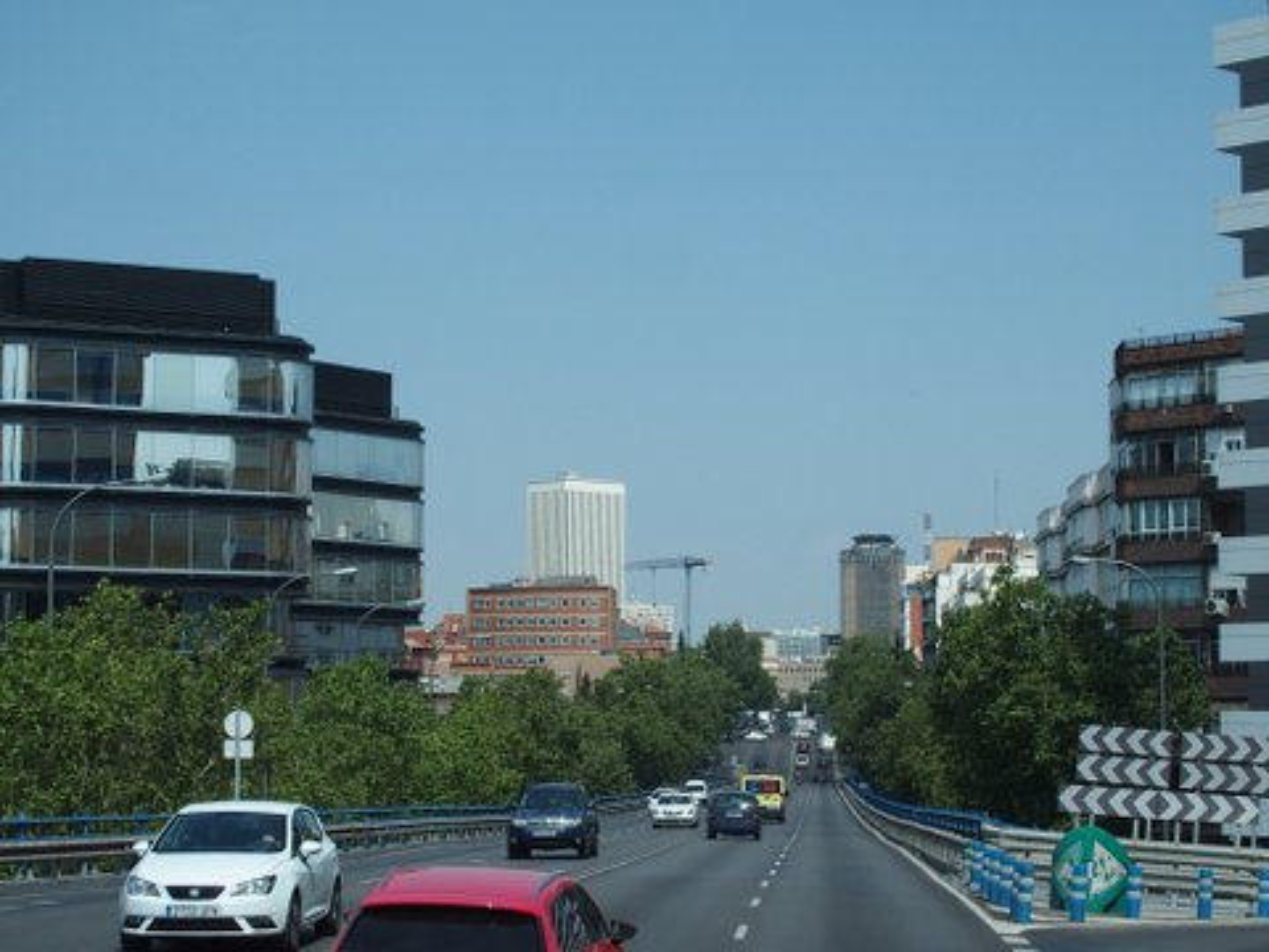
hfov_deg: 25.7
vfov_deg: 19.4
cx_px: 634
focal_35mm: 76
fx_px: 2786
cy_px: 476
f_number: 4.5
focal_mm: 16.1
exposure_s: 1/800
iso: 100
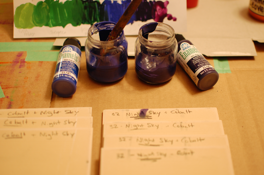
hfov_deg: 37.9
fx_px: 385
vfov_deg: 25.7
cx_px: 132
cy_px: 88
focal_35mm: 52
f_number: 1.8
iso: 400
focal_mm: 35
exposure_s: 1/30
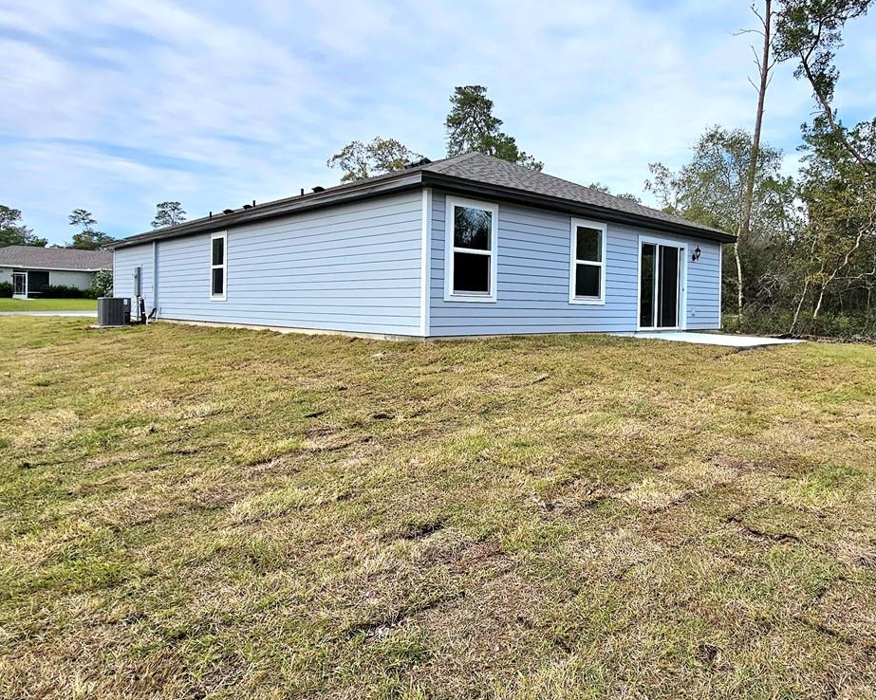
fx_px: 570
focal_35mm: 22
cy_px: 315
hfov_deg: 72.5
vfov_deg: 63.0
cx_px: 593
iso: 50
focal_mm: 2.2
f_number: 2.2
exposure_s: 1/769
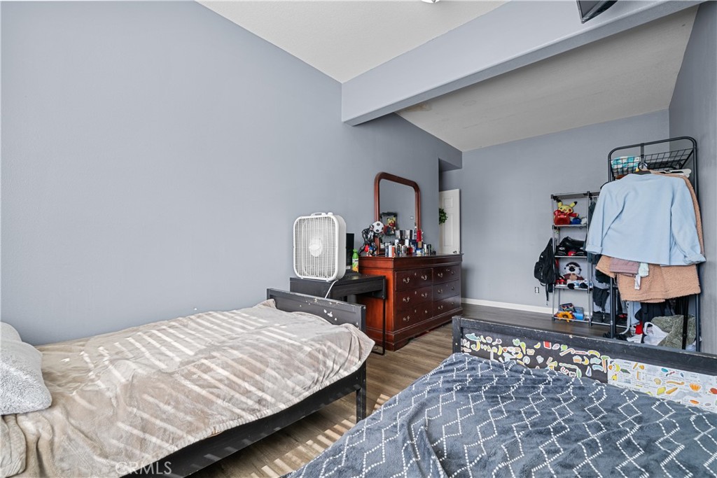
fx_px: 299
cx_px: 358
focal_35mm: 15
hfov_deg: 100.4
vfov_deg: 77.3
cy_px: 239
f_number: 10
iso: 250
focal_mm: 15
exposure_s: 1/5
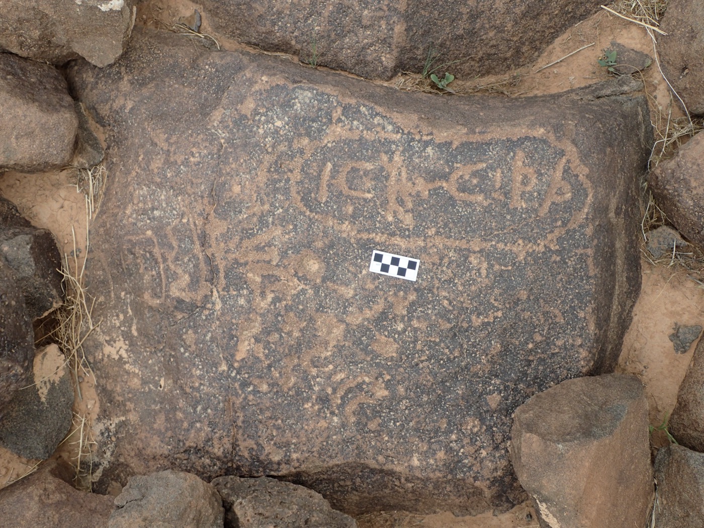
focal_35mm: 35
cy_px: 264
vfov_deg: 40.7
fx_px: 712
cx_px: 352
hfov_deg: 52.6
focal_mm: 6.42
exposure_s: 1/100
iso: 100
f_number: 3.5
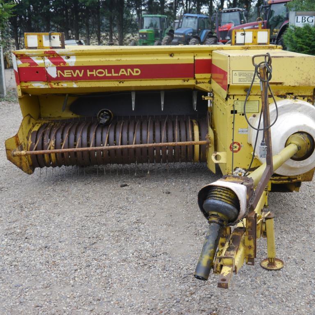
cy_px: 158
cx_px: 177
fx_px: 463
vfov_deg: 37.6
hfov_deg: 37.5
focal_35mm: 45
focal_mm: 19
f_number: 4.1
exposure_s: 1/80
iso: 160
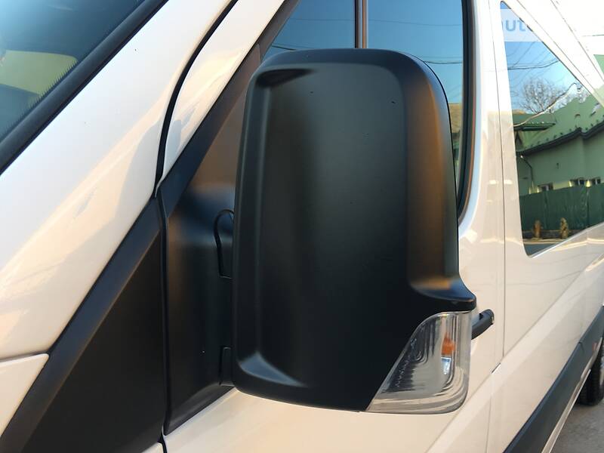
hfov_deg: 61.7
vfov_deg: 48.2
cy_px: 226
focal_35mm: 29
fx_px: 506
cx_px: 302
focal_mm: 4.2
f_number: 2.2
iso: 25
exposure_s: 1/108
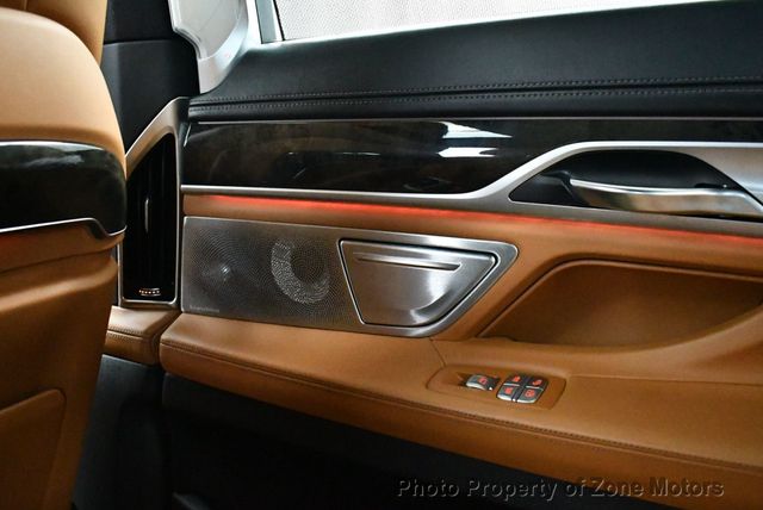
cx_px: 382
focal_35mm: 36
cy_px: 255
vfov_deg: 36.9
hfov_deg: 53.1
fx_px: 764
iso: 12800
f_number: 3.5
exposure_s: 1/60
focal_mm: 18
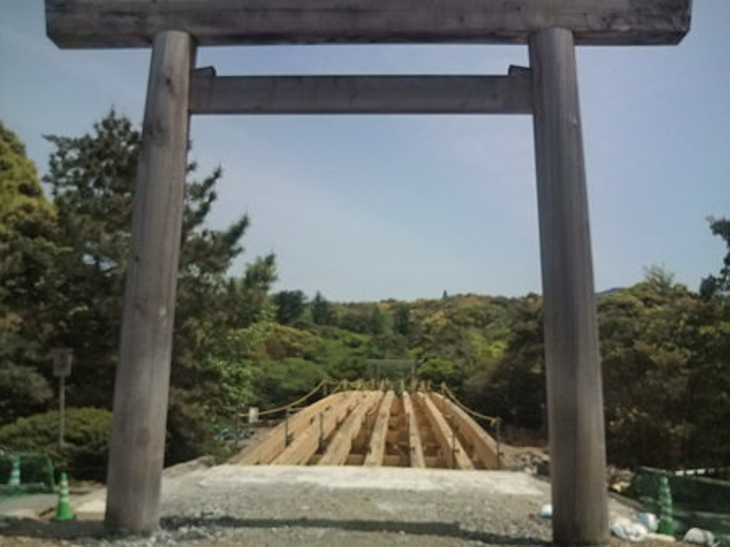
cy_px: 274
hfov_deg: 56.8
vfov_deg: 44.1
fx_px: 675
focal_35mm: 32
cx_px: 365
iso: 66
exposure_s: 1/1818
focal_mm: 3.3
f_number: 2.8
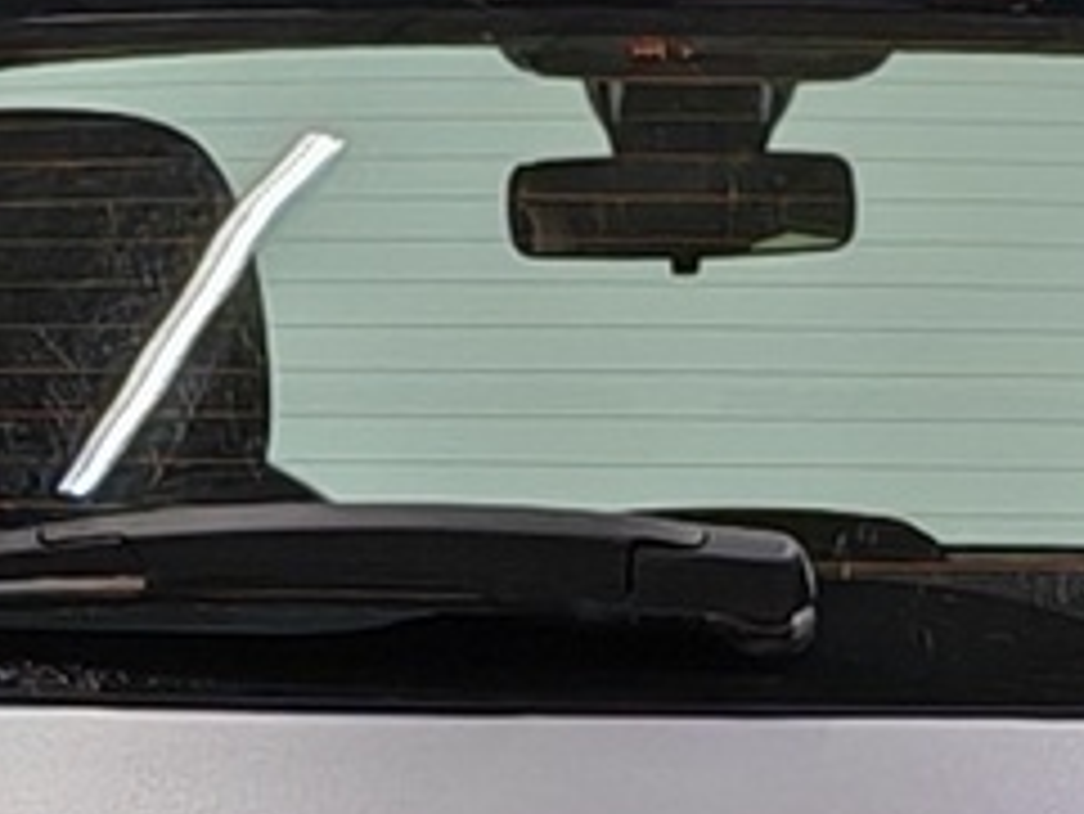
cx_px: 643
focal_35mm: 299
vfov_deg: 4.9
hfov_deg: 6.6
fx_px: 9368
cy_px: 1295
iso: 80
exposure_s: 1/100
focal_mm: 5.4
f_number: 1.6
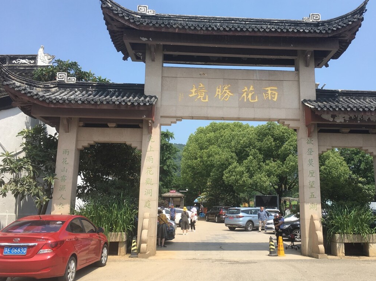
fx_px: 369
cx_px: 218
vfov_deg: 41.7
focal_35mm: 34
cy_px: 140
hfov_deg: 53.8
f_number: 2.2
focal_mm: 4.15
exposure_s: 1/1083
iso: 25
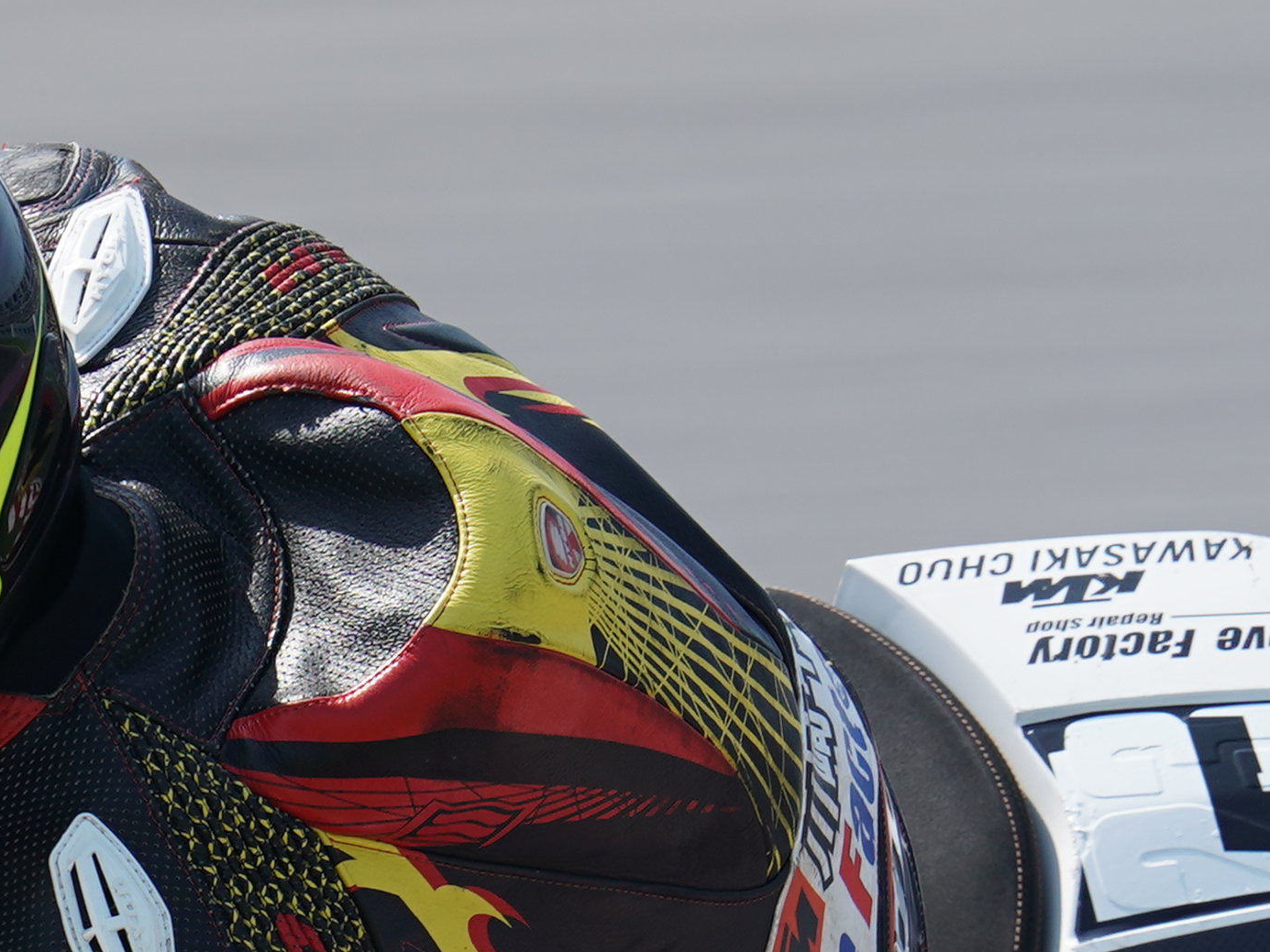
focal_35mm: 1666
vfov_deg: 0.9
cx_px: -496
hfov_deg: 1.2
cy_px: 1265
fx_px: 61128
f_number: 8
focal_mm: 400
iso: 100
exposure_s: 1/200
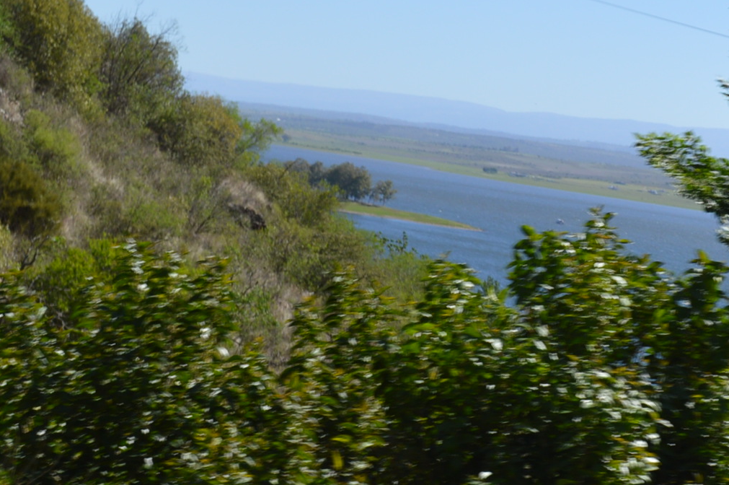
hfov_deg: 17.4
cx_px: 640
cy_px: 281
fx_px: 2347
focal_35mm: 116
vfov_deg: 11.8
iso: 100
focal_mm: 26
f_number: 8
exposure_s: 1/250
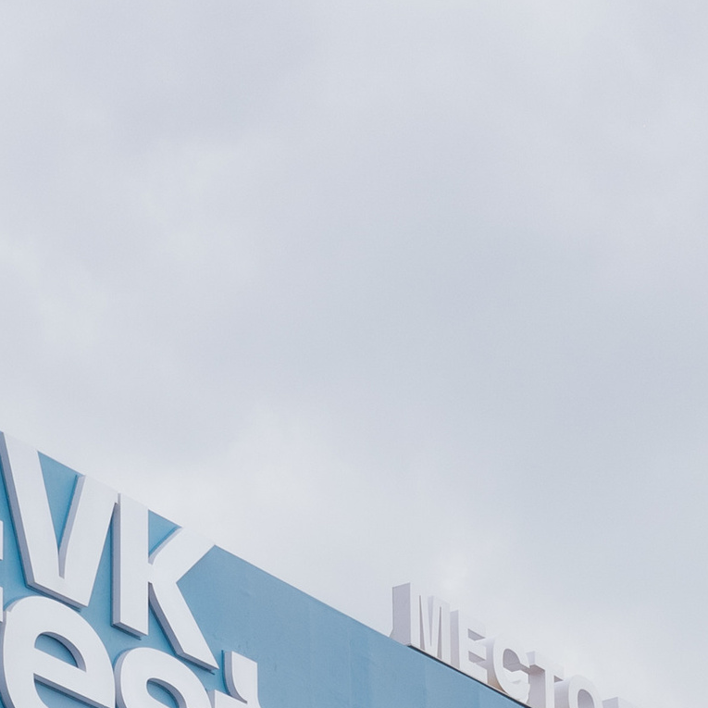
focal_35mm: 128
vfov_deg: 12.4
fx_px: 2962
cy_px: 1307
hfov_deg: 13.6
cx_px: 384
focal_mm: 20.9
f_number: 4.2
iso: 200
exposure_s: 1/400
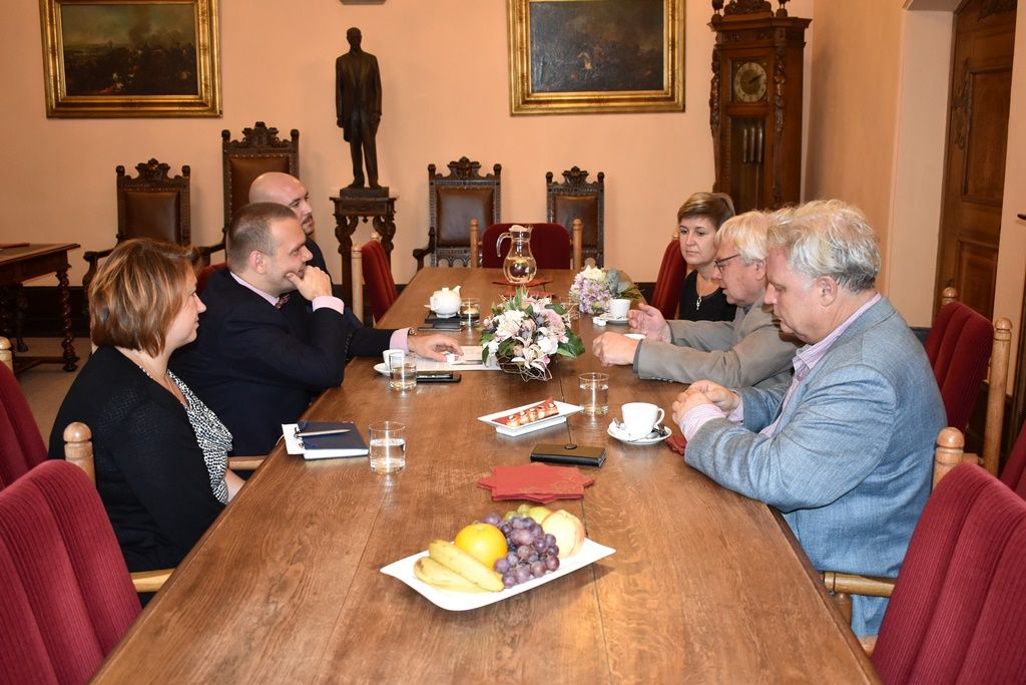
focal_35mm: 36
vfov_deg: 36.9
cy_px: 342
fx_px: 1026
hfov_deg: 53.1
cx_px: 513
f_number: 4
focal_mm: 24
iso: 1400
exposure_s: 1/60
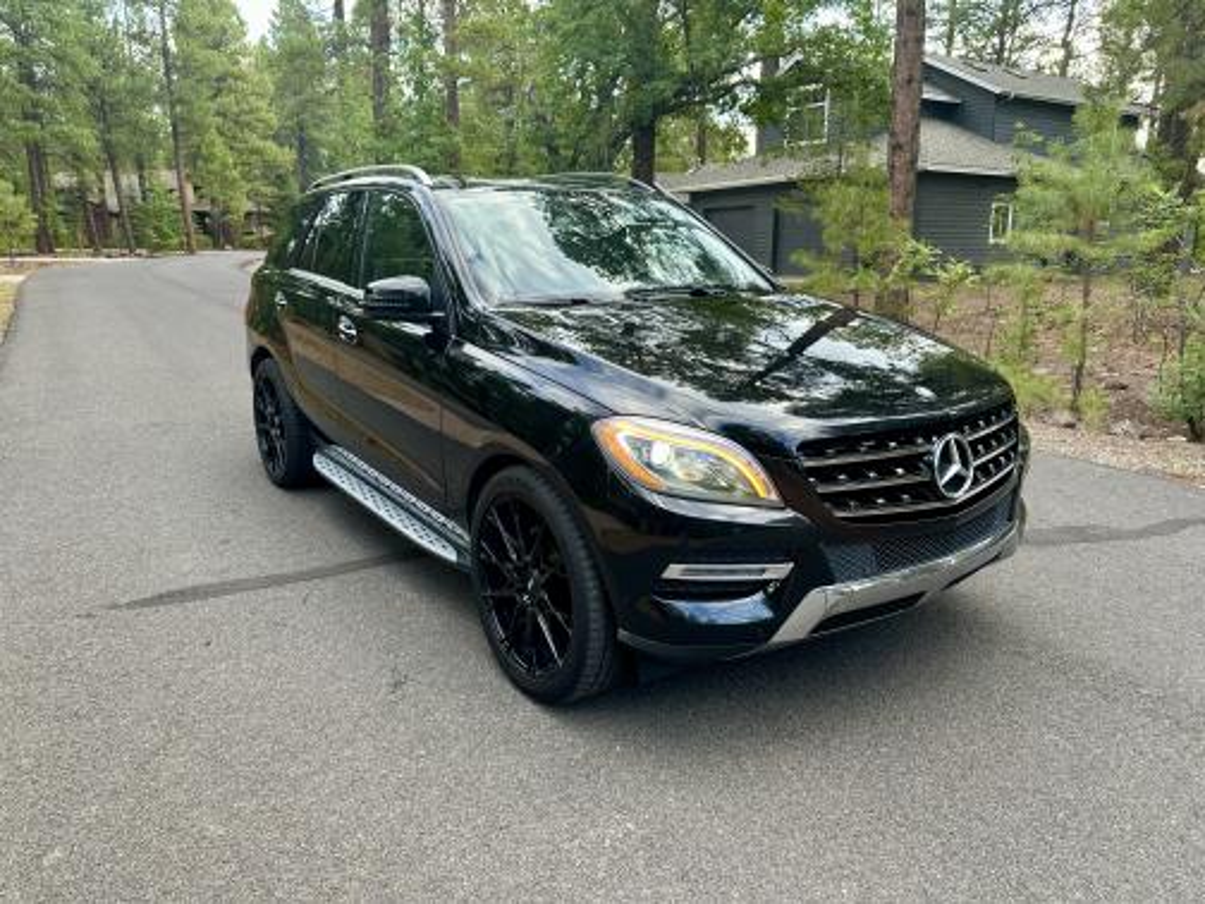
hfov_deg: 71.6
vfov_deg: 56.8
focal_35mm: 24
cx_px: 602
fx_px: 835
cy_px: 452
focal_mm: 6.86
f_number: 1.78
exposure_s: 1/121
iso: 64
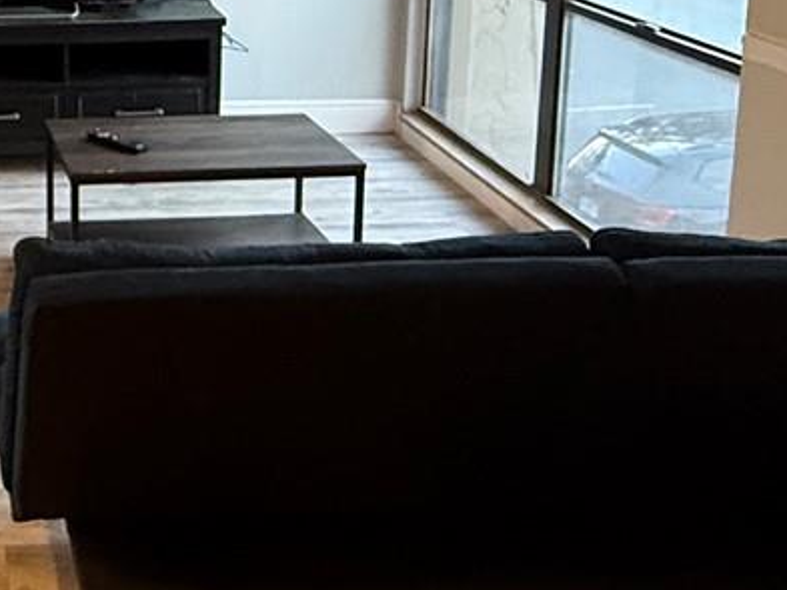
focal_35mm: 57
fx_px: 1296
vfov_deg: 24.4
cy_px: -16
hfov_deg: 31.2
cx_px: -8
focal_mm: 2.22
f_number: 2.2
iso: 640
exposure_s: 1/60
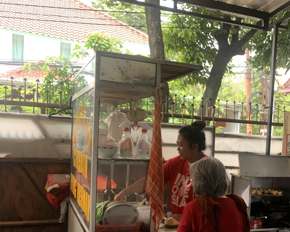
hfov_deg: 36.9
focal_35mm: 47
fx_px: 403
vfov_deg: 31.6
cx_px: 263
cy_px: 167
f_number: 1.8
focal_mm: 4.25
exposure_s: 1/121
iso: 80
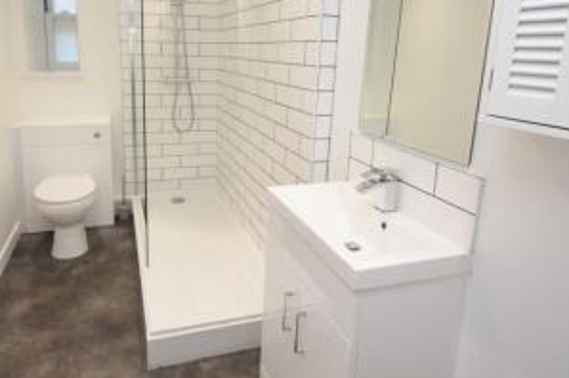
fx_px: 379
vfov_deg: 52.0
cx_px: 242
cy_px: 125
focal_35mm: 24
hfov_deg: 73.4
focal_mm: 10
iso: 800
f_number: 5.6
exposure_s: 1/125
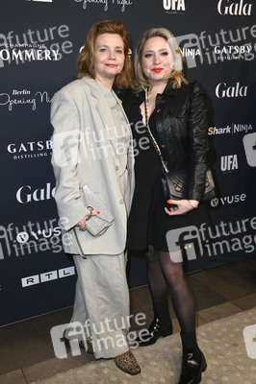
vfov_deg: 50.7
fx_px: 406
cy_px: 192
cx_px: 128
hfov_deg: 35.0
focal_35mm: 38
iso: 800
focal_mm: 38
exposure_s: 1/250
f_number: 6.3
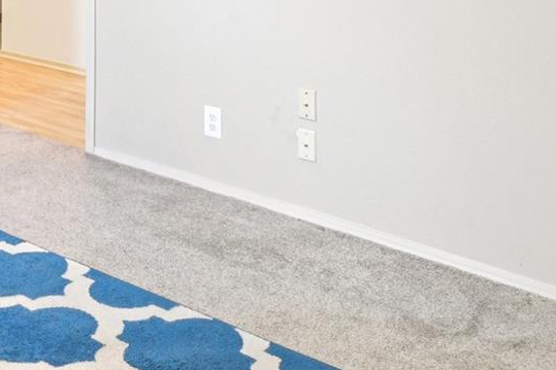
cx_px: -70
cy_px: -173
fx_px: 880
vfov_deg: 20.6
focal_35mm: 57
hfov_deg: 30.9
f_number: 8
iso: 400
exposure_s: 1/4
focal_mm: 10
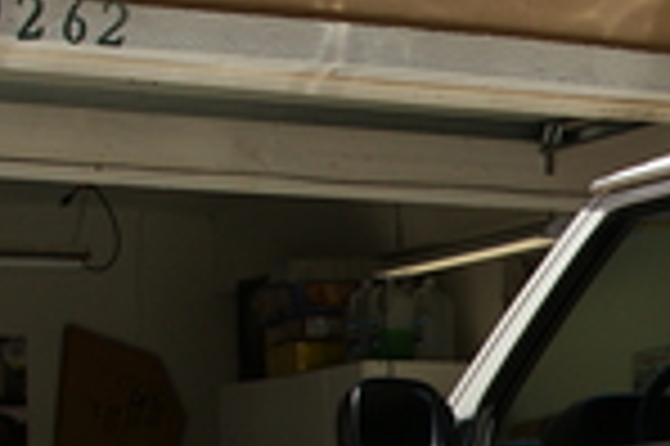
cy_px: 608
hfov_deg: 9.6
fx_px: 3700
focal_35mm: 199
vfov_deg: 6.8
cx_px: 1344
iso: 100
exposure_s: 1/200
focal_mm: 26
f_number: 9
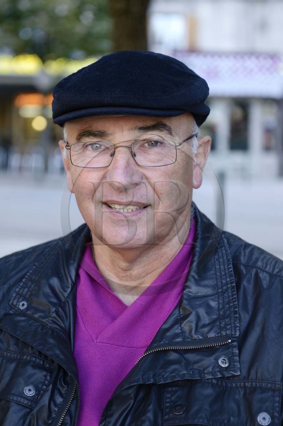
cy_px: 213
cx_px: 142
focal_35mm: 70
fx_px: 826
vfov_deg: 28.9
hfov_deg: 19.4
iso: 400
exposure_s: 1/160
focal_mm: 70
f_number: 4
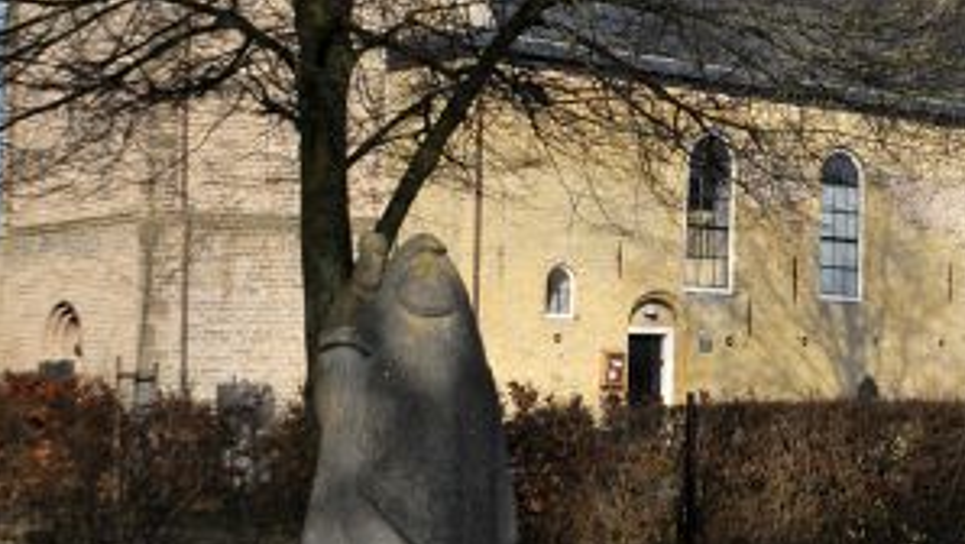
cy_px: 272
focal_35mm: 50
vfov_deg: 24.1
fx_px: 1275
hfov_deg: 40.8
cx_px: 670
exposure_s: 1/2000
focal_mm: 21
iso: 320
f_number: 4.5
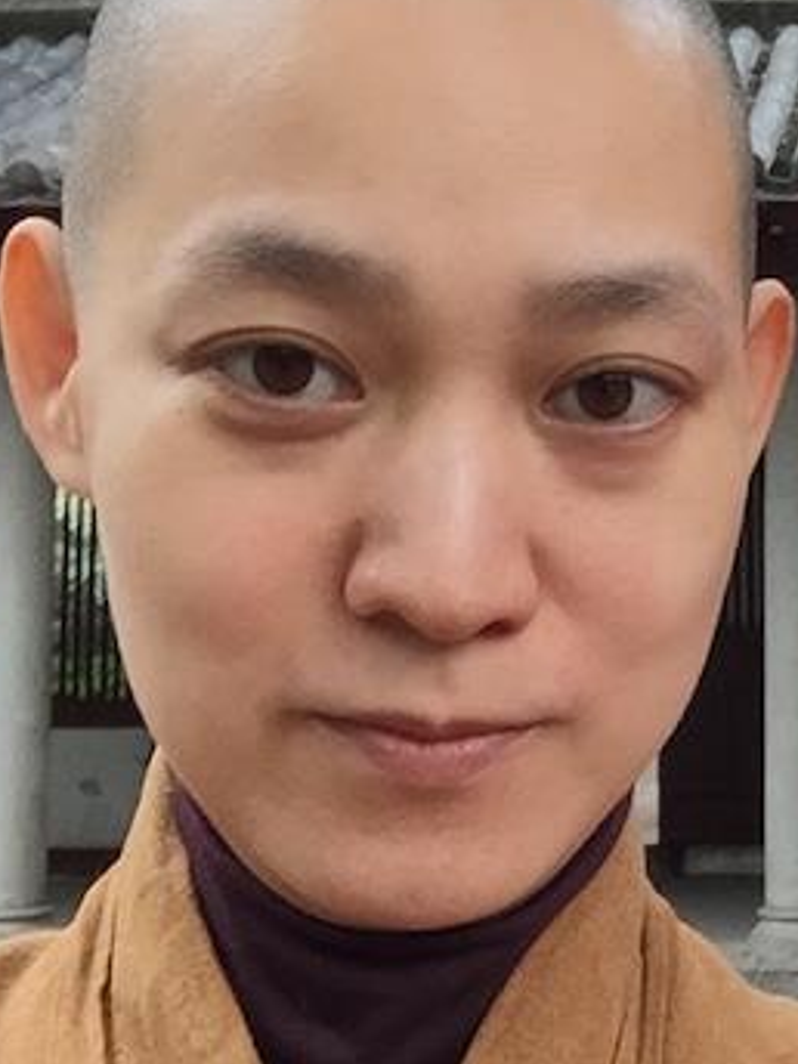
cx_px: 789
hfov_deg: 19.9
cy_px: 424
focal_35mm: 72
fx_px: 2213
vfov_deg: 27.0
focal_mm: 2.65
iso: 64
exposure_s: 1/100
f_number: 2.2
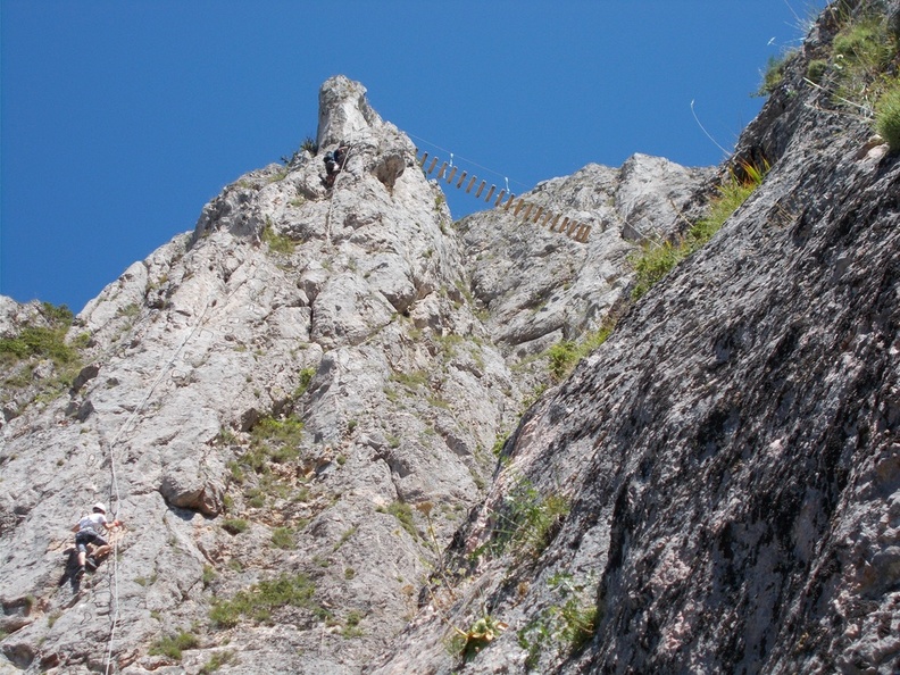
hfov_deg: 29.4
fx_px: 1716
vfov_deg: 22.3
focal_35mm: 66
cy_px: 338
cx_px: 450
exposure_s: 1/250
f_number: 5.3
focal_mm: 11.8
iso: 80
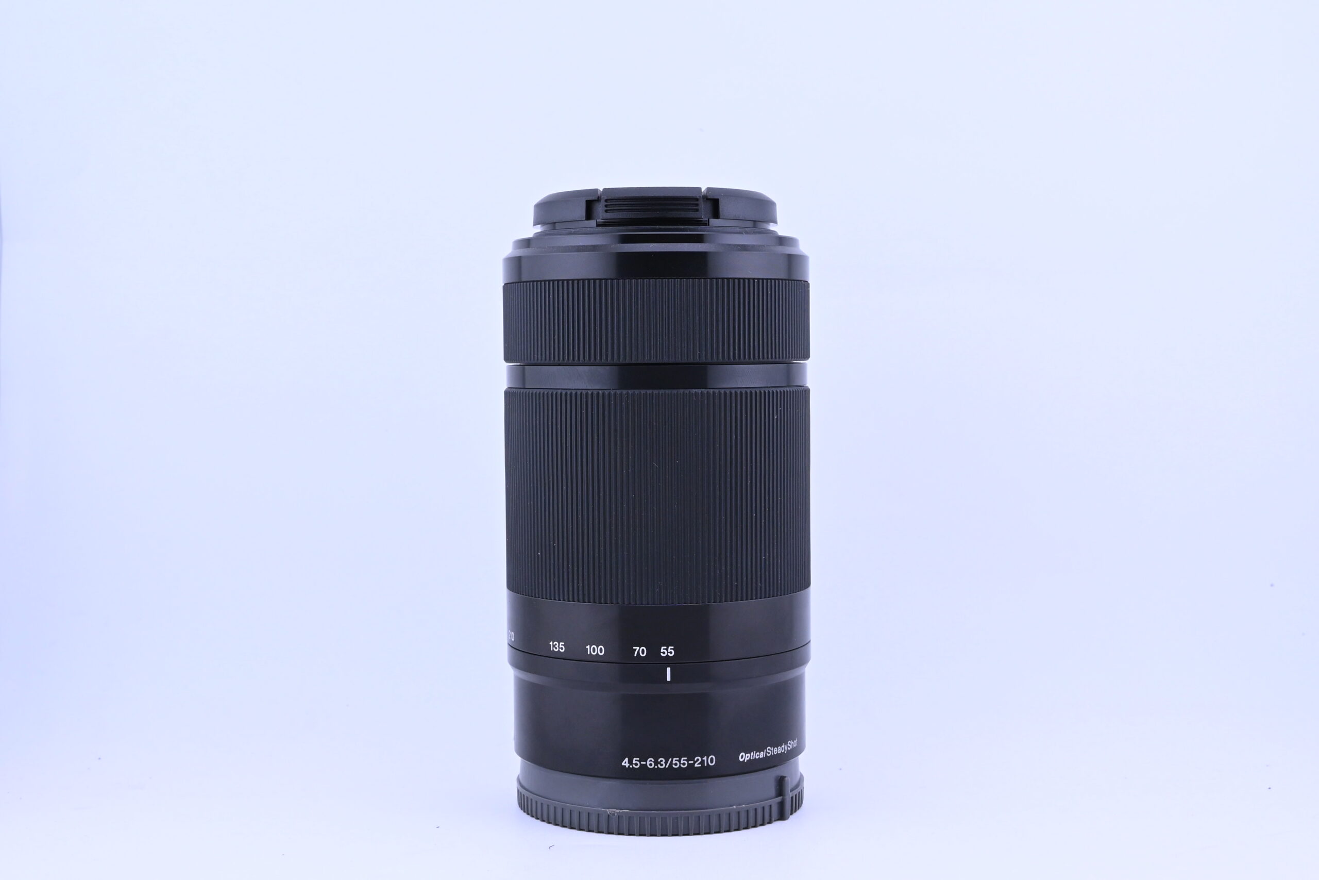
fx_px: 1795
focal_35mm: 49
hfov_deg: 40.3
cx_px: 660
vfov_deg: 27.5
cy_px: 440
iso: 640
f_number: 11
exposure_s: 1/200
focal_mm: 33
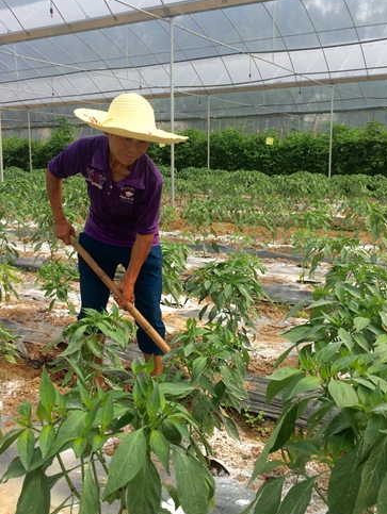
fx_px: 536
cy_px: 236
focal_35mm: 36
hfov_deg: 39.7
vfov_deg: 51.3
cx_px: 206
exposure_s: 1/1109
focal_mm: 4.15
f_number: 2.2
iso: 32
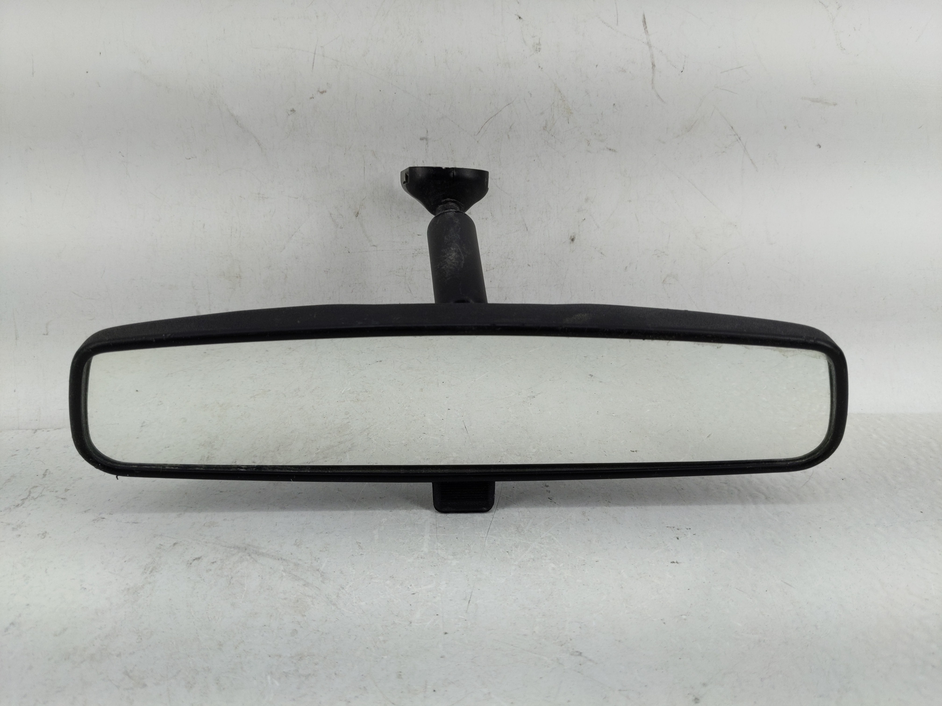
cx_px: 471
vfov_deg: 54.9
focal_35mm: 25
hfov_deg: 69.4
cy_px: 353
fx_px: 680
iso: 55
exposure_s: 1/156
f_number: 1.73
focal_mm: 4.38
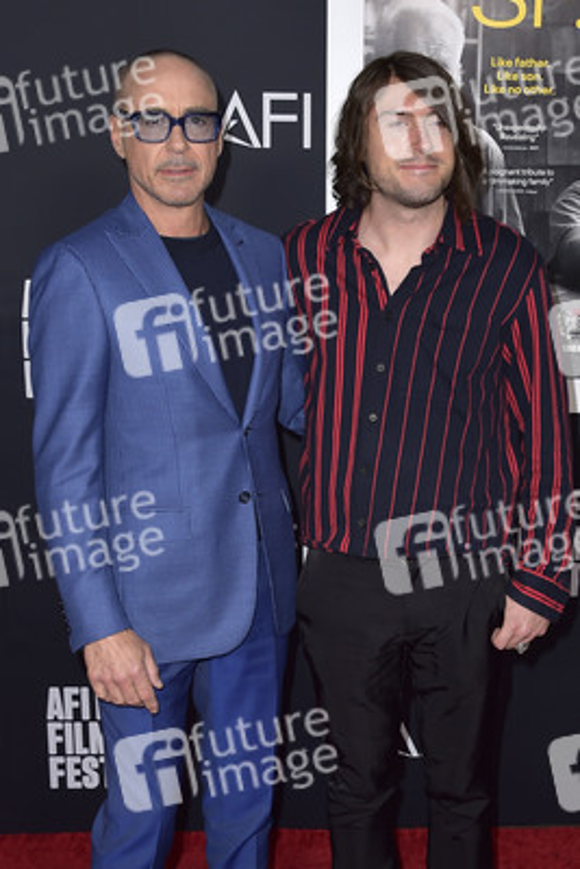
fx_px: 845
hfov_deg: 37.9
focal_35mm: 35
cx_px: 290
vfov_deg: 54.4
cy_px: 434
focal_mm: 35
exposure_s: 1/200
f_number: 6.3
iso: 500
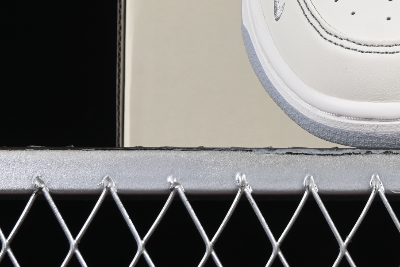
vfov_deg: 5.9
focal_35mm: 231
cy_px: -108
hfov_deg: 8.7
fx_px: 2567
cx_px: 555
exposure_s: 1/80
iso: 160
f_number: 8
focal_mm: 50
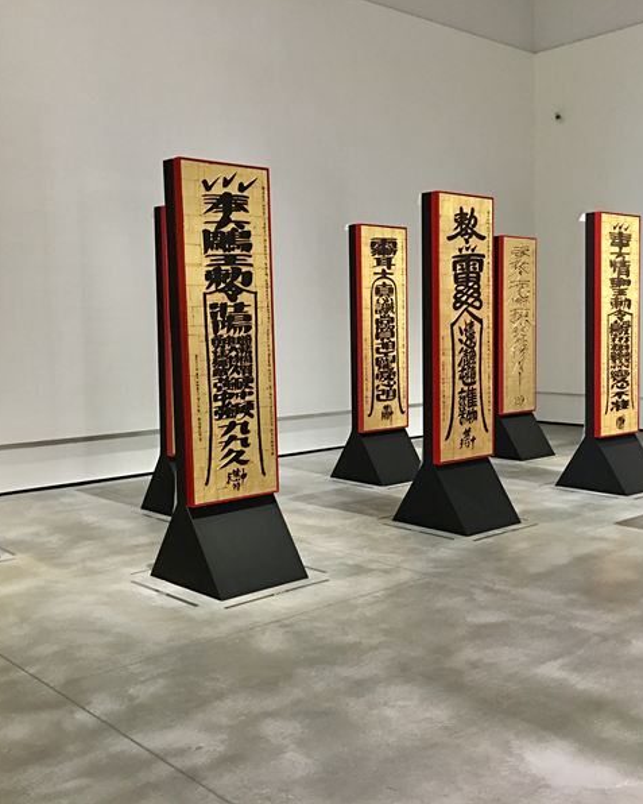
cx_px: 400
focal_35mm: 38
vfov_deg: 47.9
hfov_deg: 38.9
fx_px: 904
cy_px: 401
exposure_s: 1/4
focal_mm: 4.15
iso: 50
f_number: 2.2
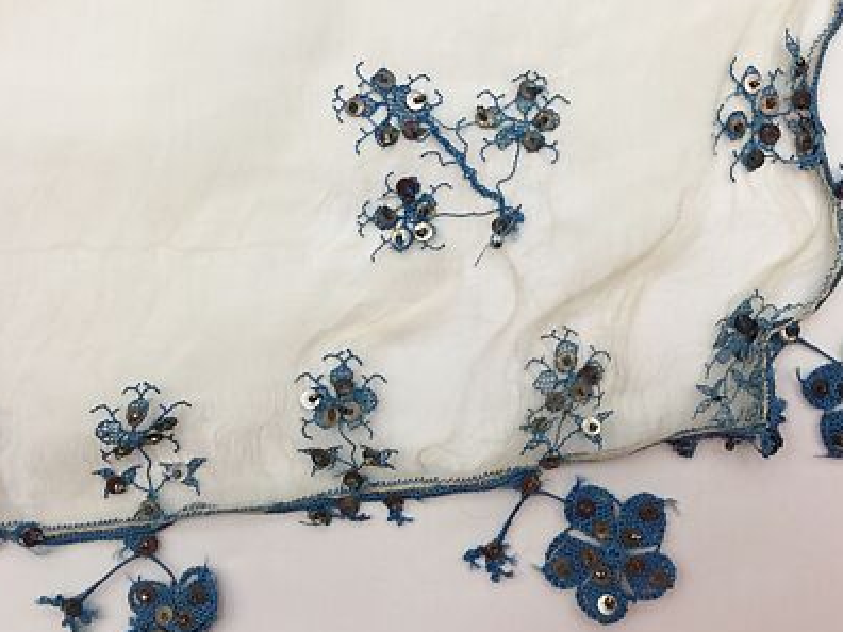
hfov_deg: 40.4
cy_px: 189
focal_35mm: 47
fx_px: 1145
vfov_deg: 30.5
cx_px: 447
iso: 25
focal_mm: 3.3
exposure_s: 1/60
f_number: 2.4
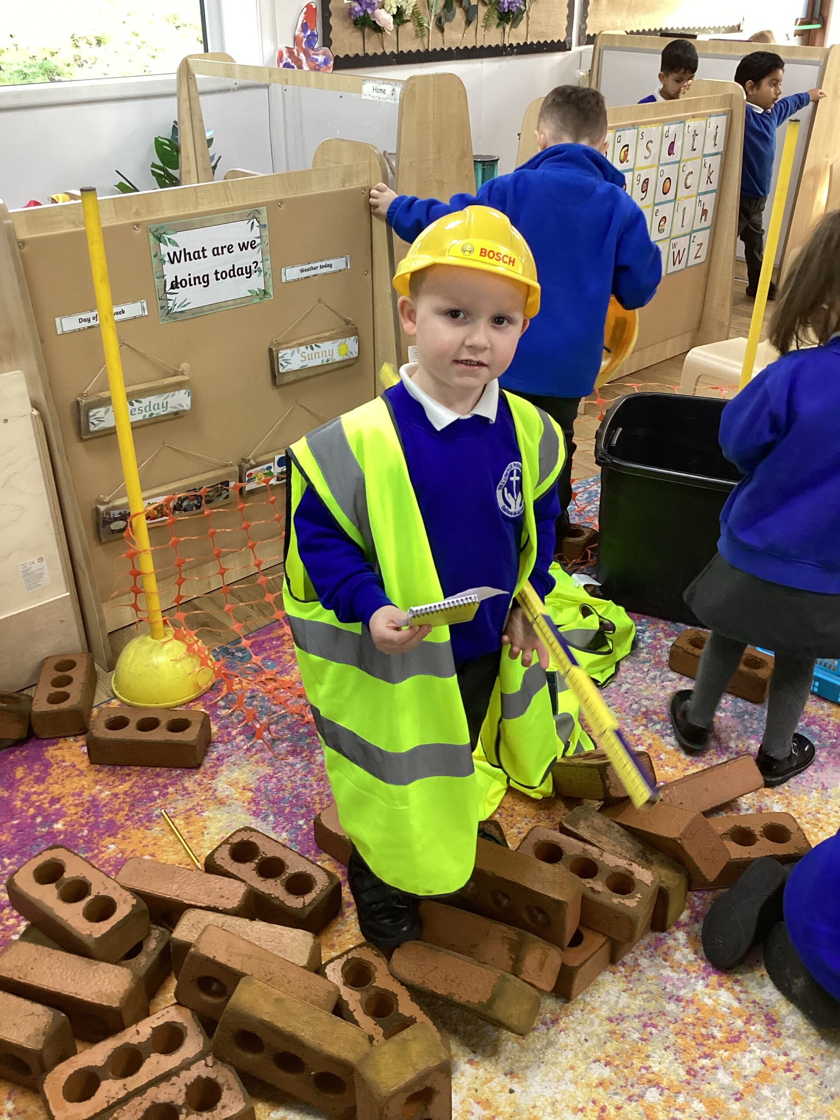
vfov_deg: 58.4
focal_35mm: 31
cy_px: 560
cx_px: 420
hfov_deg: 45.4
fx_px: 1003
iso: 160
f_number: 2.4
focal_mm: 3.3
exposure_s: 1/50
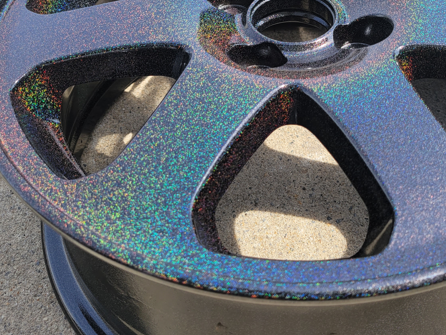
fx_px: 606
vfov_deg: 29.7
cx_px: 268
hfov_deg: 40.2
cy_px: 41
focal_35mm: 47
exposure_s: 1/1148
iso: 40
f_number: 1.8
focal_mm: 5.4
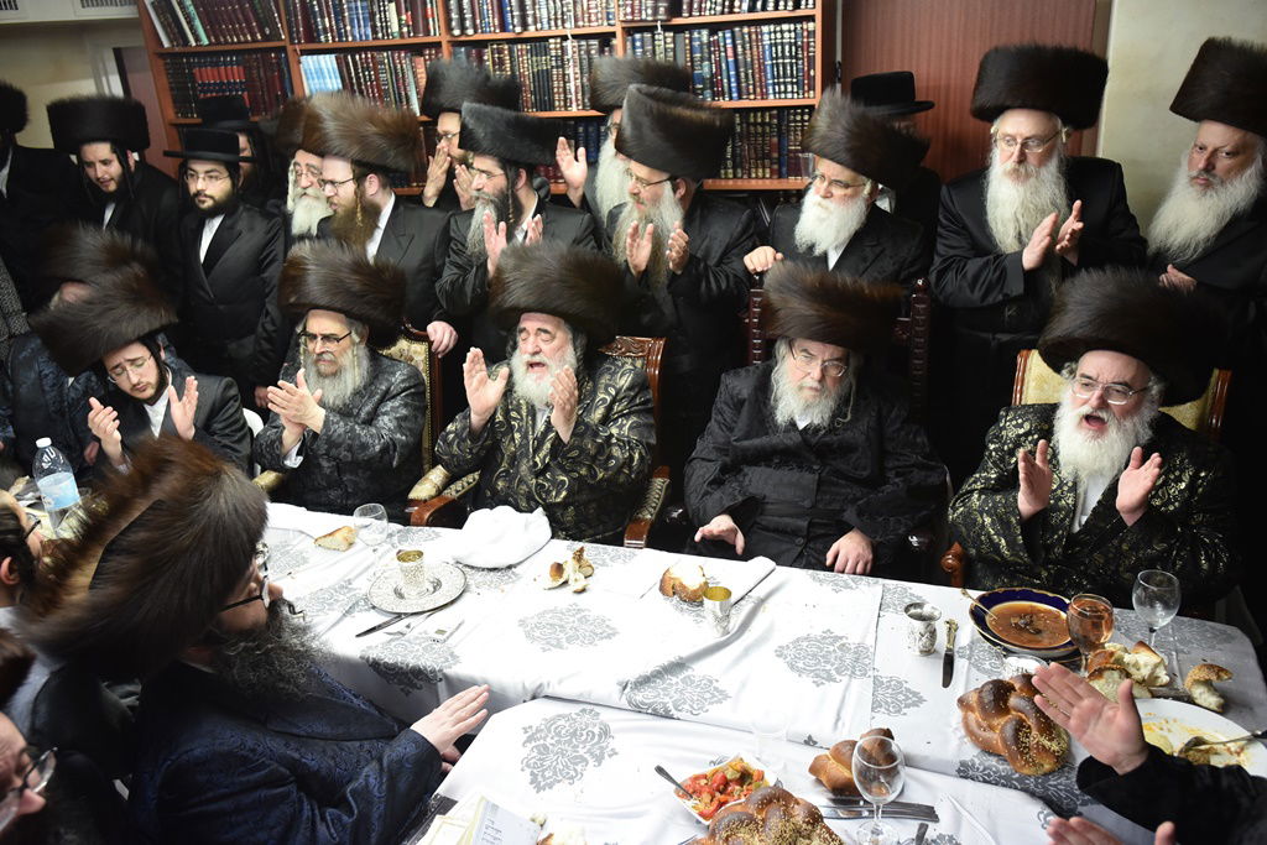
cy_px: 422
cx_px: 634
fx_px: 986
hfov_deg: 65.5
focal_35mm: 28
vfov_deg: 46.4
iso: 2000
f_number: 4
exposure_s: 1/160
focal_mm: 28
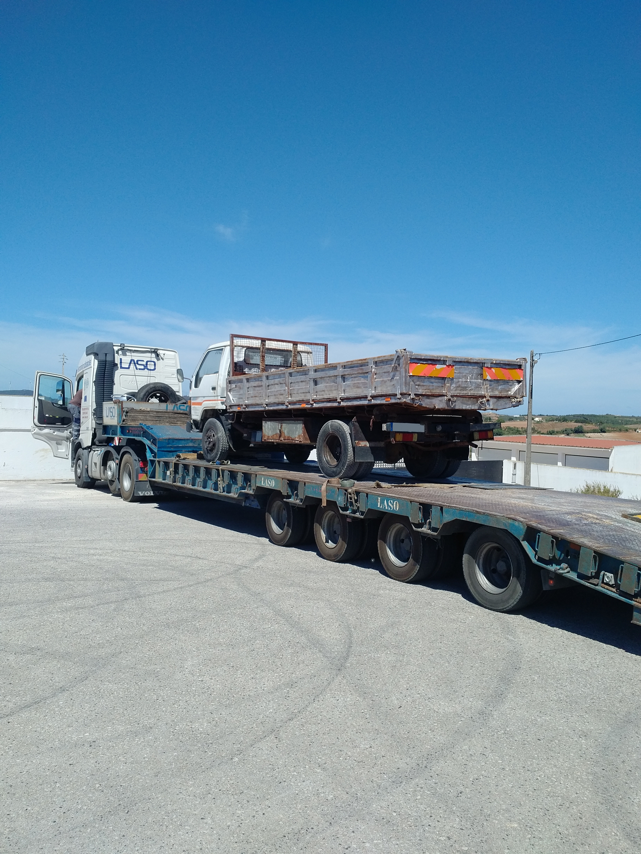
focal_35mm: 27
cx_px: 320
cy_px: 427
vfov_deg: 65.3
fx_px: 667
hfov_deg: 51.4
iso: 50
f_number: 2.2
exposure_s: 1/1650
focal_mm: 4.75
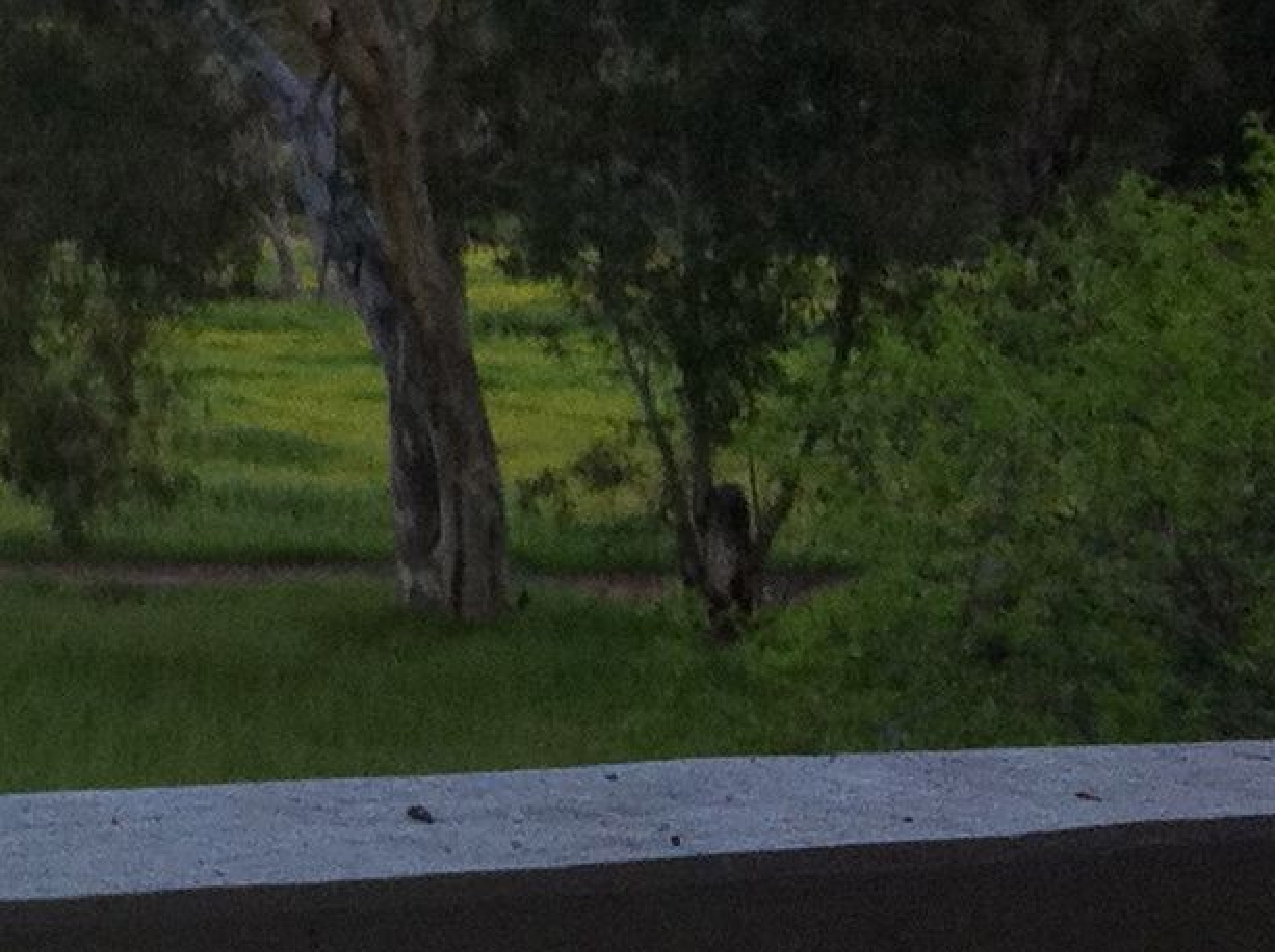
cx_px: -1036
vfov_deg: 10.0
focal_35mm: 148
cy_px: 148
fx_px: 5444
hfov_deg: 12.2
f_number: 2.8
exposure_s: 1/120
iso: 125
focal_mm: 3.85
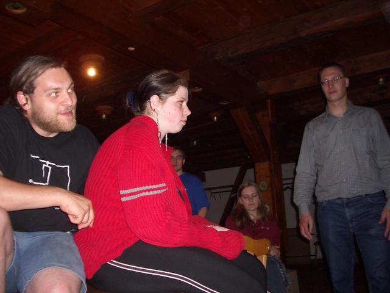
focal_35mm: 35
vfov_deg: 40.7
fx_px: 394
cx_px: 195
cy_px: 146
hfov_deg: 52.6
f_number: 2.6
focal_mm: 5.8
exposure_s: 1/40
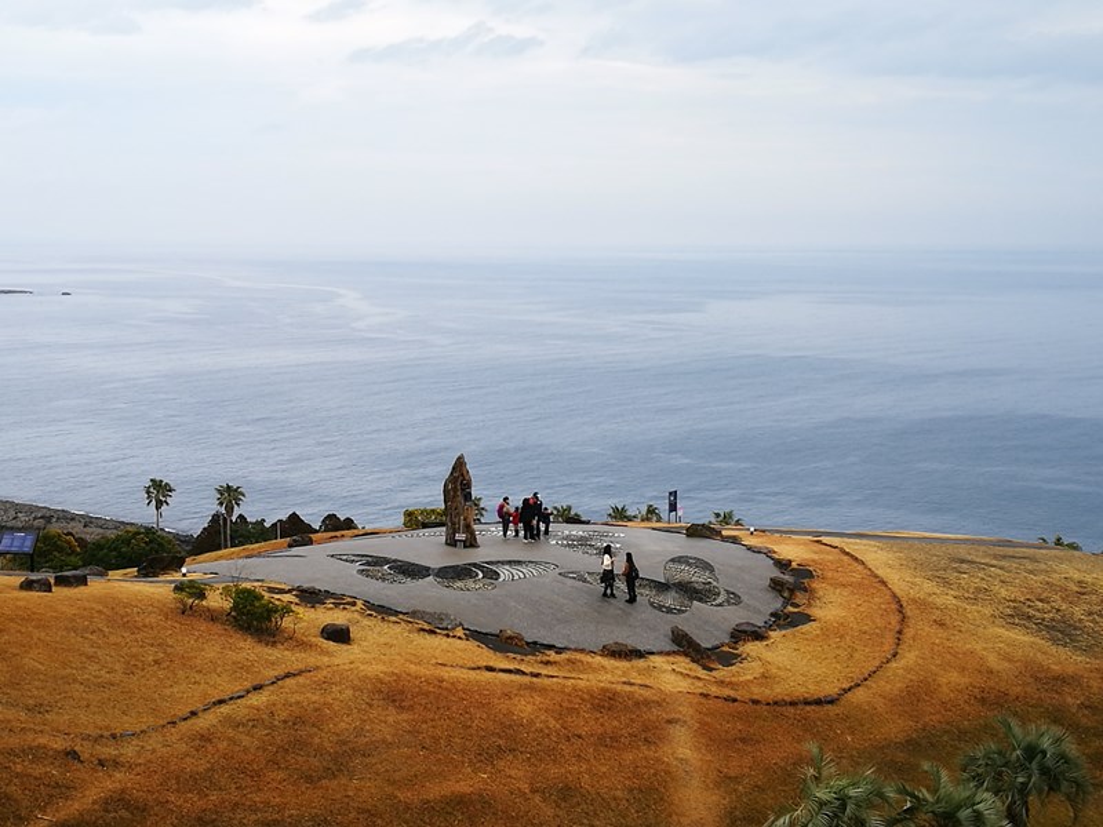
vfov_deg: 24.8
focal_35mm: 59
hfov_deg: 32.7
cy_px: 414
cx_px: 552
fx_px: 1880
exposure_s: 1/351
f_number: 2.2
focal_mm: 4.5
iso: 50
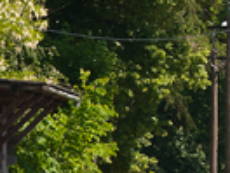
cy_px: -3
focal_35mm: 897
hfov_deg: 2.2
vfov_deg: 1.7
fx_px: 5960
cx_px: 545
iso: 200
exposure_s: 1/400
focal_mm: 80
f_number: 9
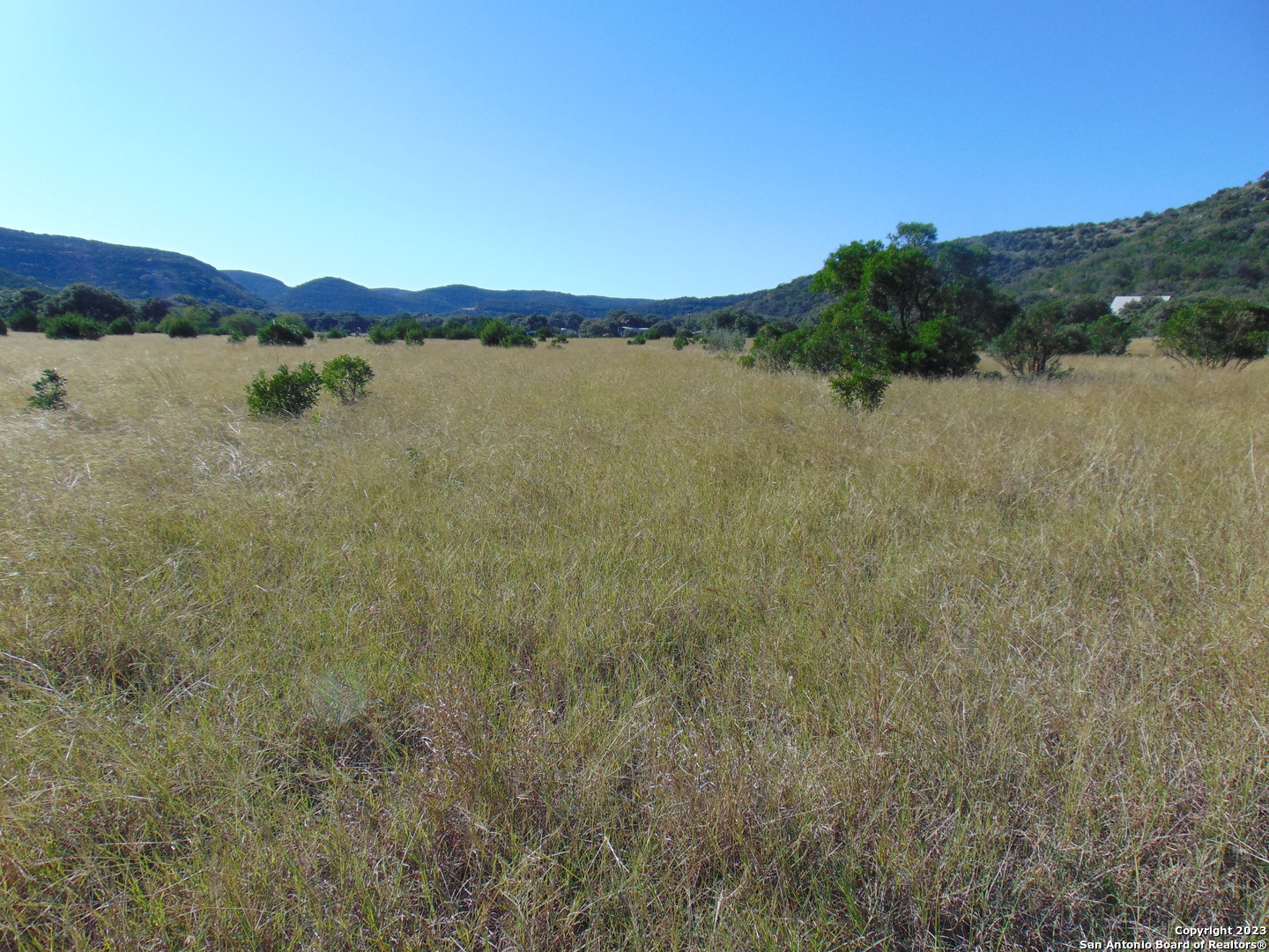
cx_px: 634
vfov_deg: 54.9
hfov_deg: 69.4
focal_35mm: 25
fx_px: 916
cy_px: 476
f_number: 7.7
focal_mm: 4.5
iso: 80
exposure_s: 1/200
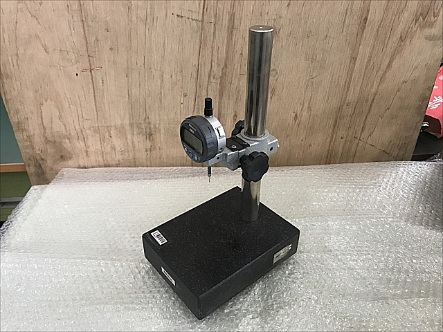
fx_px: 358
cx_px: 222
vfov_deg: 49.7
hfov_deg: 63.4
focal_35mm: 28
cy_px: 166
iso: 32
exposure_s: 1/30
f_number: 1.8
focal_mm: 3.99
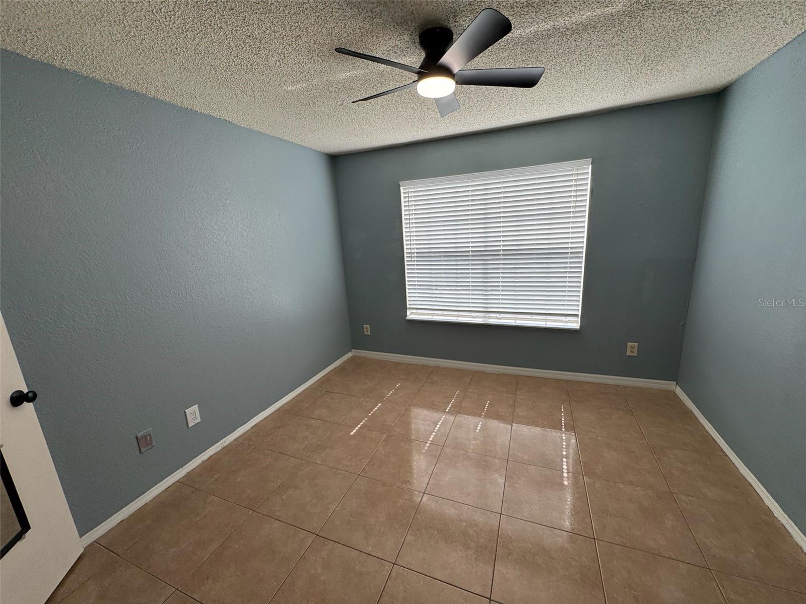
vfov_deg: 85.7
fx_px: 326
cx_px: 403
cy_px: 302
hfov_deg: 102.1
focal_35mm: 14
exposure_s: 1/175
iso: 40
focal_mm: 2.22
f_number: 2.2
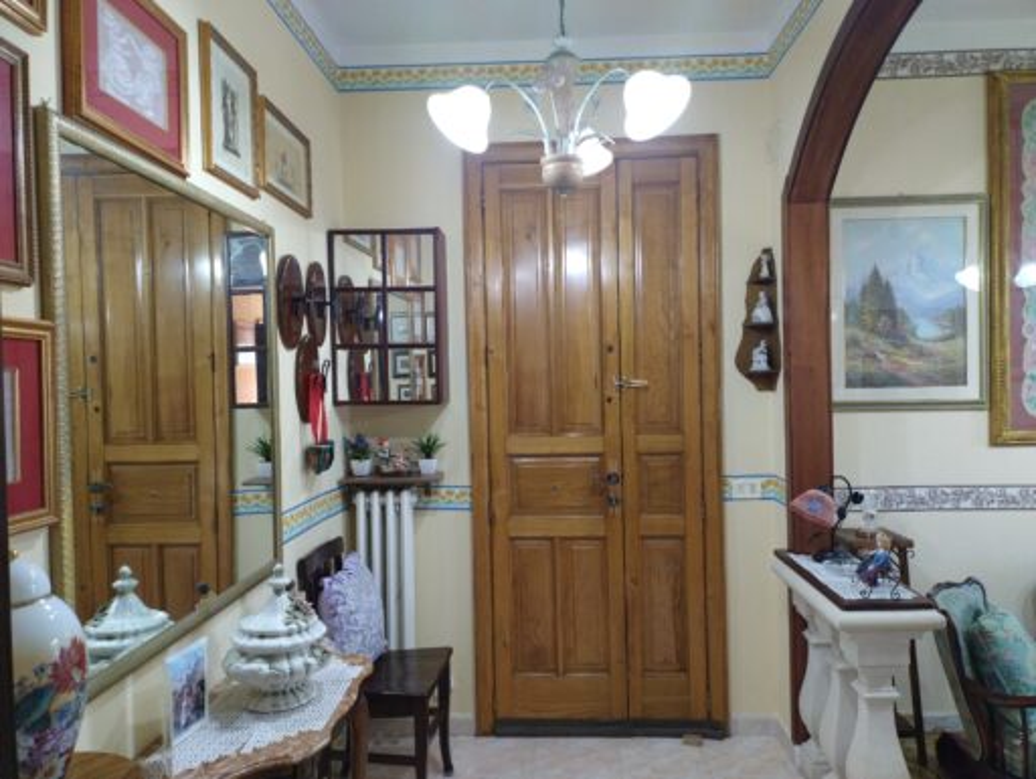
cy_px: 390
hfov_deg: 69.3
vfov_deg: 55.0
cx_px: 518
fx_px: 749
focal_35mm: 25
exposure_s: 1/40
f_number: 1.7
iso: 1150
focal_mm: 4.71
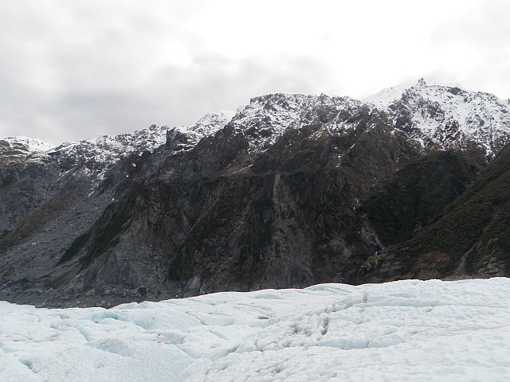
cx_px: 255
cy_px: 191
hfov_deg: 63.4
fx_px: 413
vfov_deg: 49.7
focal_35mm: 28
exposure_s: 1/160
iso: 50
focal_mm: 5
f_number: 5
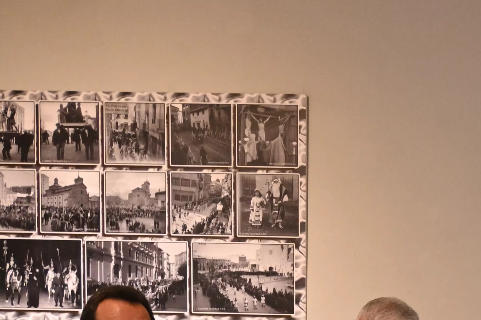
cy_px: 458
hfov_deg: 16.5
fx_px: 1527
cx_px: 699
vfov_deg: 11.5
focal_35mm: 114
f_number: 4.2
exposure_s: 1/50
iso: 1600
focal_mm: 24.5
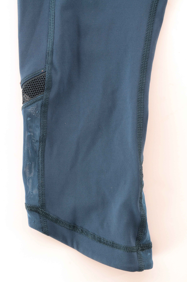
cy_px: 141
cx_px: 94
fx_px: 646
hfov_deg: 16.5
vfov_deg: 24.7
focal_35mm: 82
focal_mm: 55
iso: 400
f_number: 14
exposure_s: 1/100
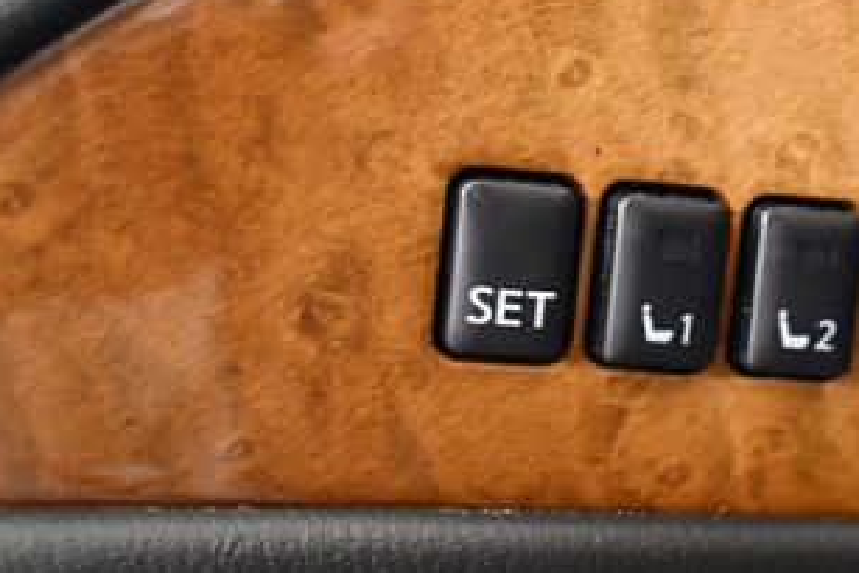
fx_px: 1790
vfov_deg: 18.2
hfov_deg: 26.6
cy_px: 291
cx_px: 663
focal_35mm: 75
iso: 3200
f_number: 3.5
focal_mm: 18
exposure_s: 1/60
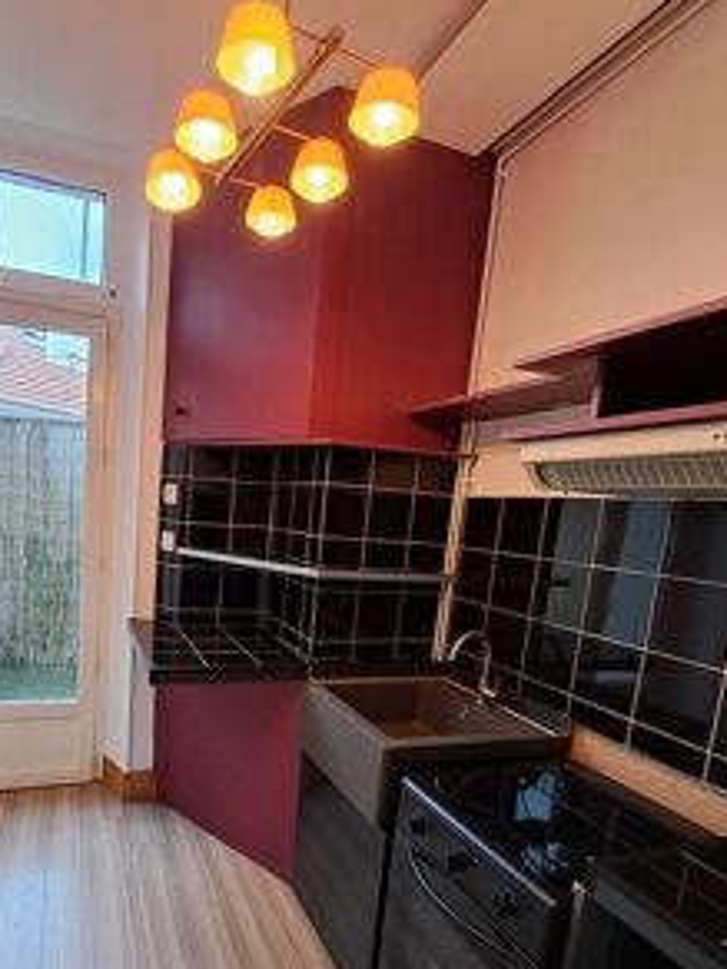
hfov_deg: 67.1
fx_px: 532
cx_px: 252
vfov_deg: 83.3
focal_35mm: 19
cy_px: 596
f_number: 2.2
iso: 200
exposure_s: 1/50
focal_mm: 1.42
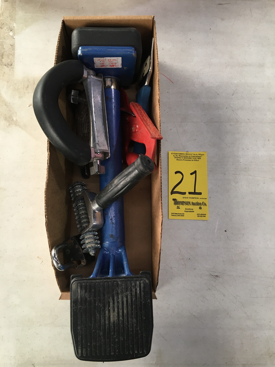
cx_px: 138
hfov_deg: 48.2
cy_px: 184
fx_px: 307
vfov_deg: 61.7
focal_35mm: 29
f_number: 2.2
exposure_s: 1/30
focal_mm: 4.15
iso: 80
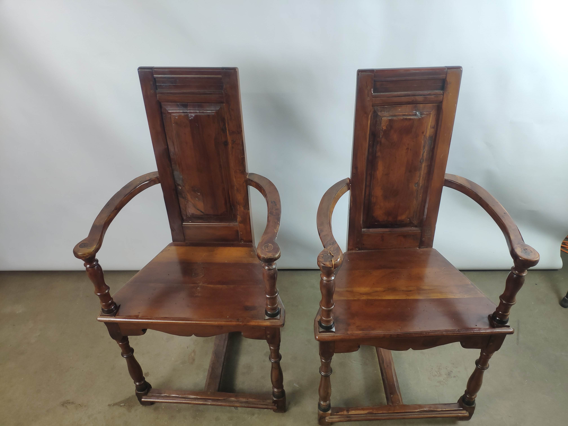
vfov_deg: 63.4
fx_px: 345
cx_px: 284
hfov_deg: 79.0
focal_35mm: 21
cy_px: 213
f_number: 1.8
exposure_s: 1/50
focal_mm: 4.22
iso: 177
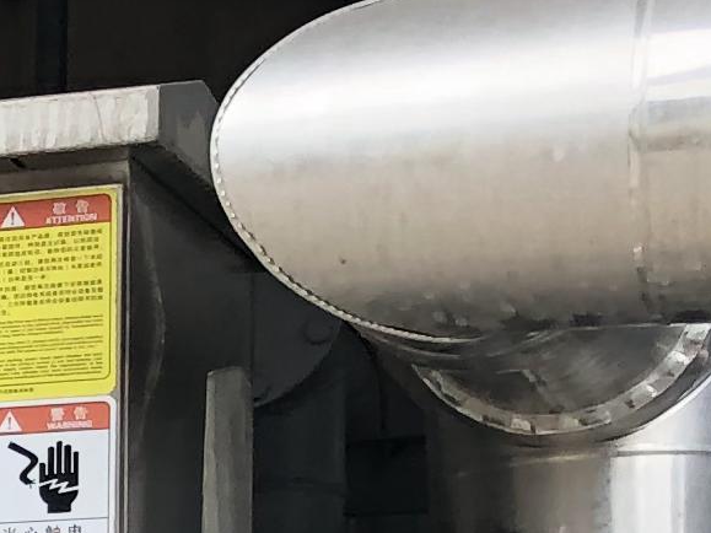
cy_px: 969
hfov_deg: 8.4
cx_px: -1455
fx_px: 4004
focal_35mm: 195
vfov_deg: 7.4
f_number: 1.8
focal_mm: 4
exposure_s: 1/154
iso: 20
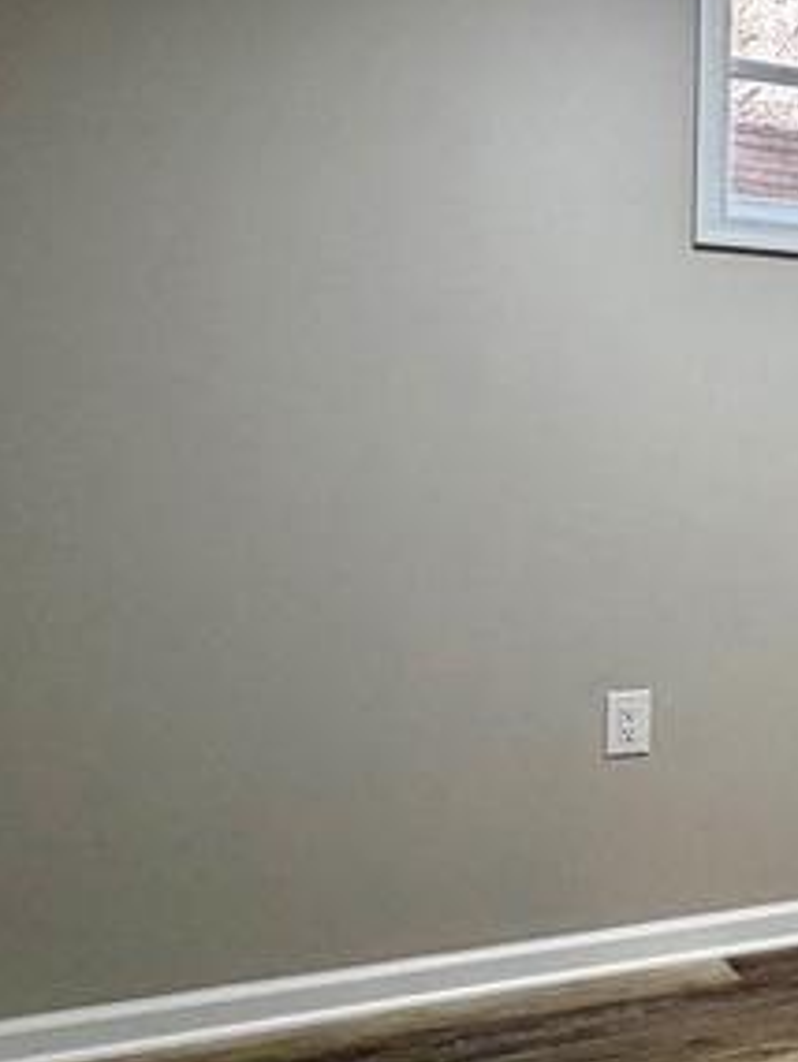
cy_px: 518
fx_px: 1628
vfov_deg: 36.2
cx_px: 1324
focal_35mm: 53
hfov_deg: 21.2
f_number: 2.2
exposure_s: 1/60
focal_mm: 2.22
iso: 250
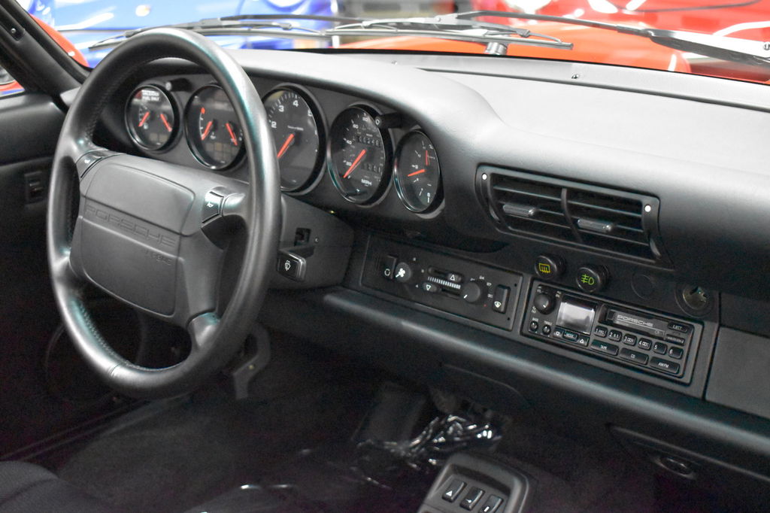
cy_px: 256
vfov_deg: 26.5
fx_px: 1090
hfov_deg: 38.9
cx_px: 385
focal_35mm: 51
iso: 12800
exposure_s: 1/80
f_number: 4.5
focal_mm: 34
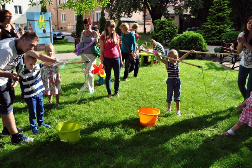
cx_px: 126
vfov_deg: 39.9
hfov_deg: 57.3
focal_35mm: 33
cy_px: 84
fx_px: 231
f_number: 9
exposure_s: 1/160
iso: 200
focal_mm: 22
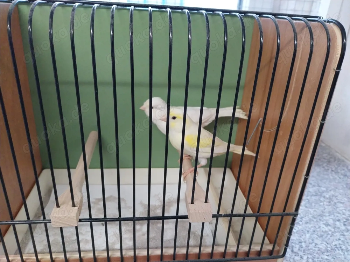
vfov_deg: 53.1
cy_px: 131
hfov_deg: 67.3
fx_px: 263
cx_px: 175
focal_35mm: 26
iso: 278
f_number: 1.8
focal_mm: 4
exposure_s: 1/50
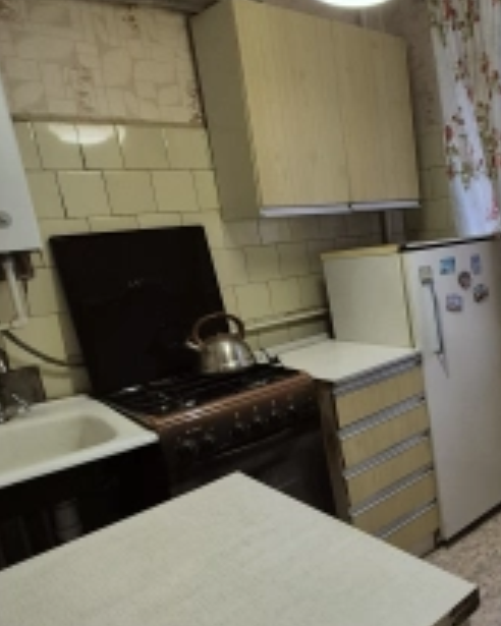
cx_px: 484
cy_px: 360
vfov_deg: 60.2
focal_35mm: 29
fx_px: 538
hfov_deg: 43.8
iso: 200
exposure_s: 1/50
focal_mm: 1.74
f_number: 2.2
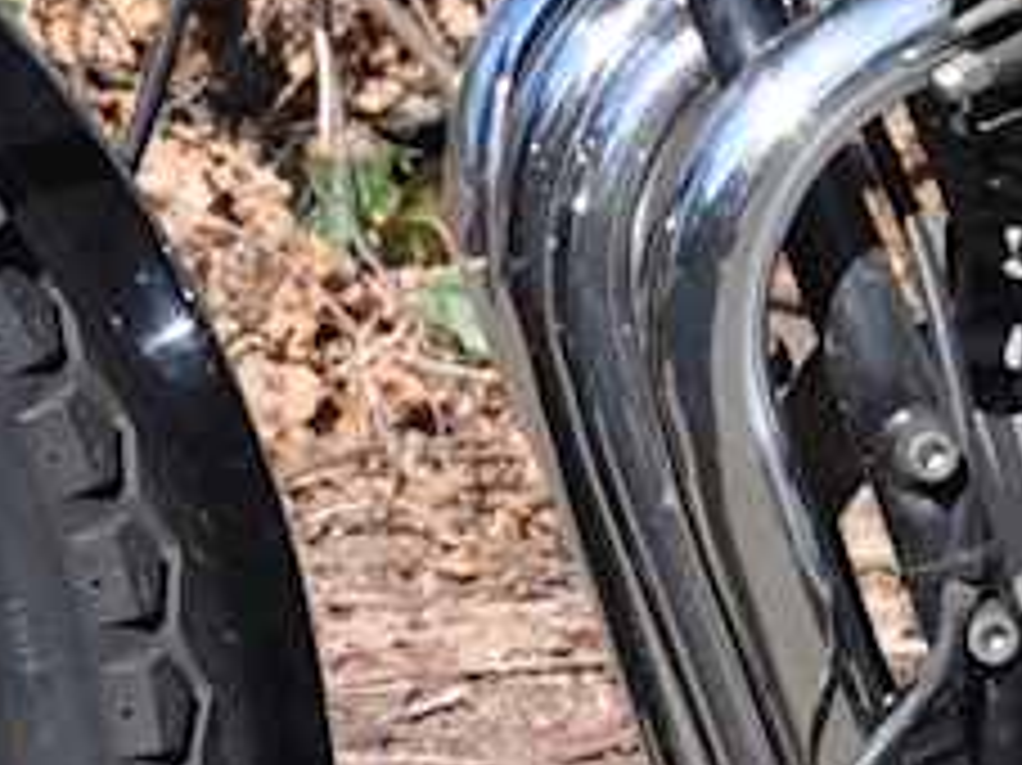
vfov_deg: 3.6
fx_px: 12216
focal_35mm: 414
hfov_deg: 4.8
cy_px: -83
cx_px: 1612
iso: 200
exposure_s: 1/250
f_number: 8
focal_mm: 34
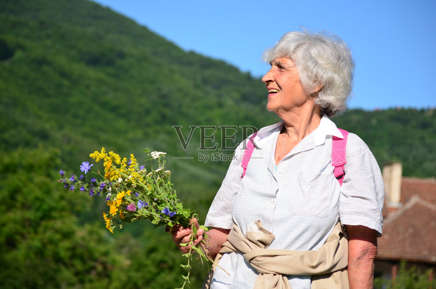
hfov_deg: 16.7
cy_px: 144
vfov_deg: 11.1
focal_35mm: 123
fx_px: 1487
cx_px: 218
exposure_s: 1/640
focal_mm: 82
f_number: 5.6
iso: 100
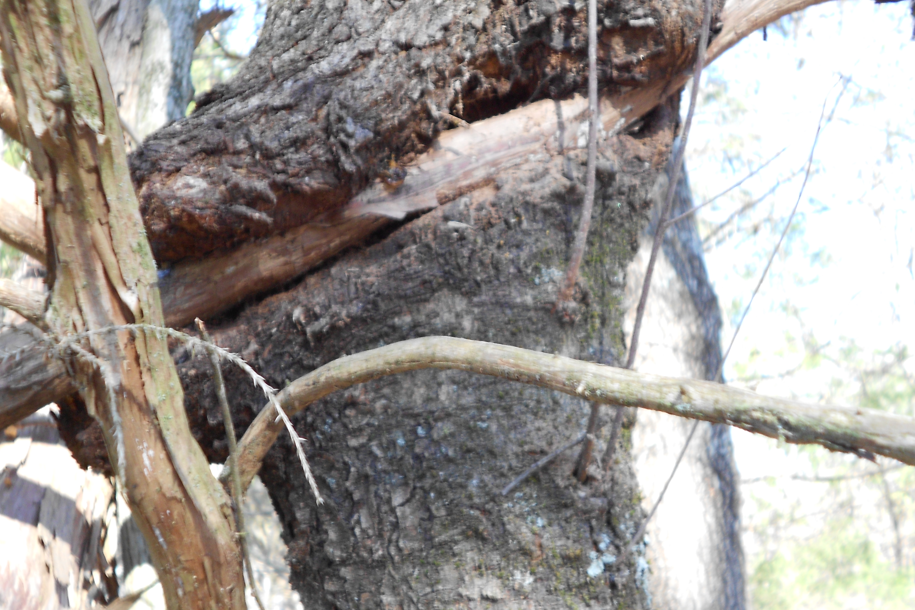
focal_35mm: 45
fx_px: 1144
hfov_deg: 43.5
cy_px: 326
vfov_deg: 29.9
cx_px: 383
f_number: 3.9
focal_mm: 6.7
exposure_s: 1/30
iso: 80
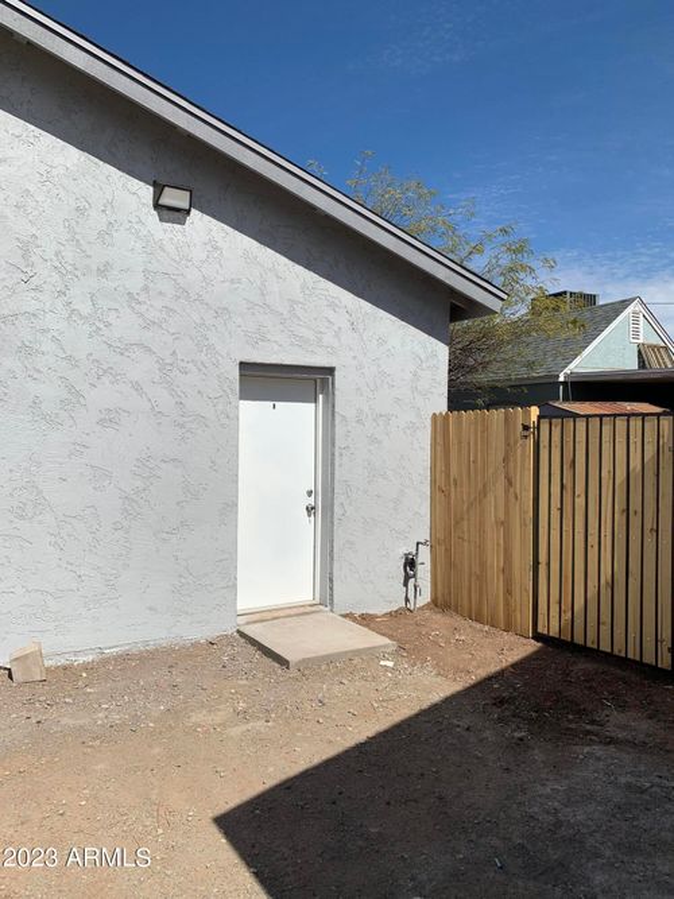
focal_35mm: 26
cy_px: 450
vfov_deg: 67.3
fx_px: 675
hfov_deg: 53.0
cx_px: 337
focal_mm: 4.25
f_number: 1.8
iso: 25
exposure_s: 1/4902
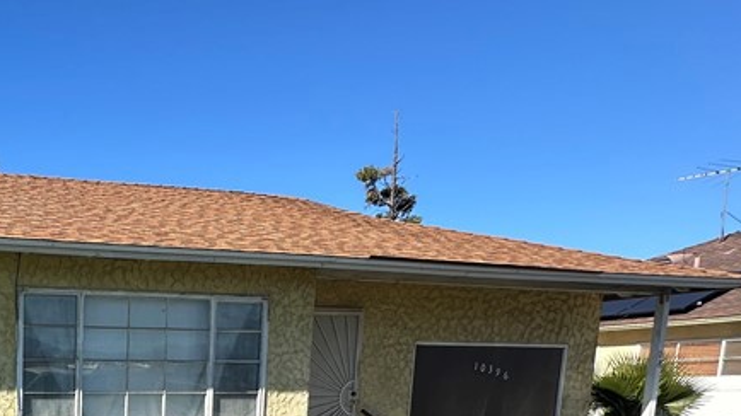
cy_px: 491
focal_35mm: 36
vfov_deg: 28.7
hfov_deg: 44.9
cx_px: -32
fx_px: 707
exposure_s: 1/1208
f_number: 2.2
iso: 40
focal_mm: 2.22
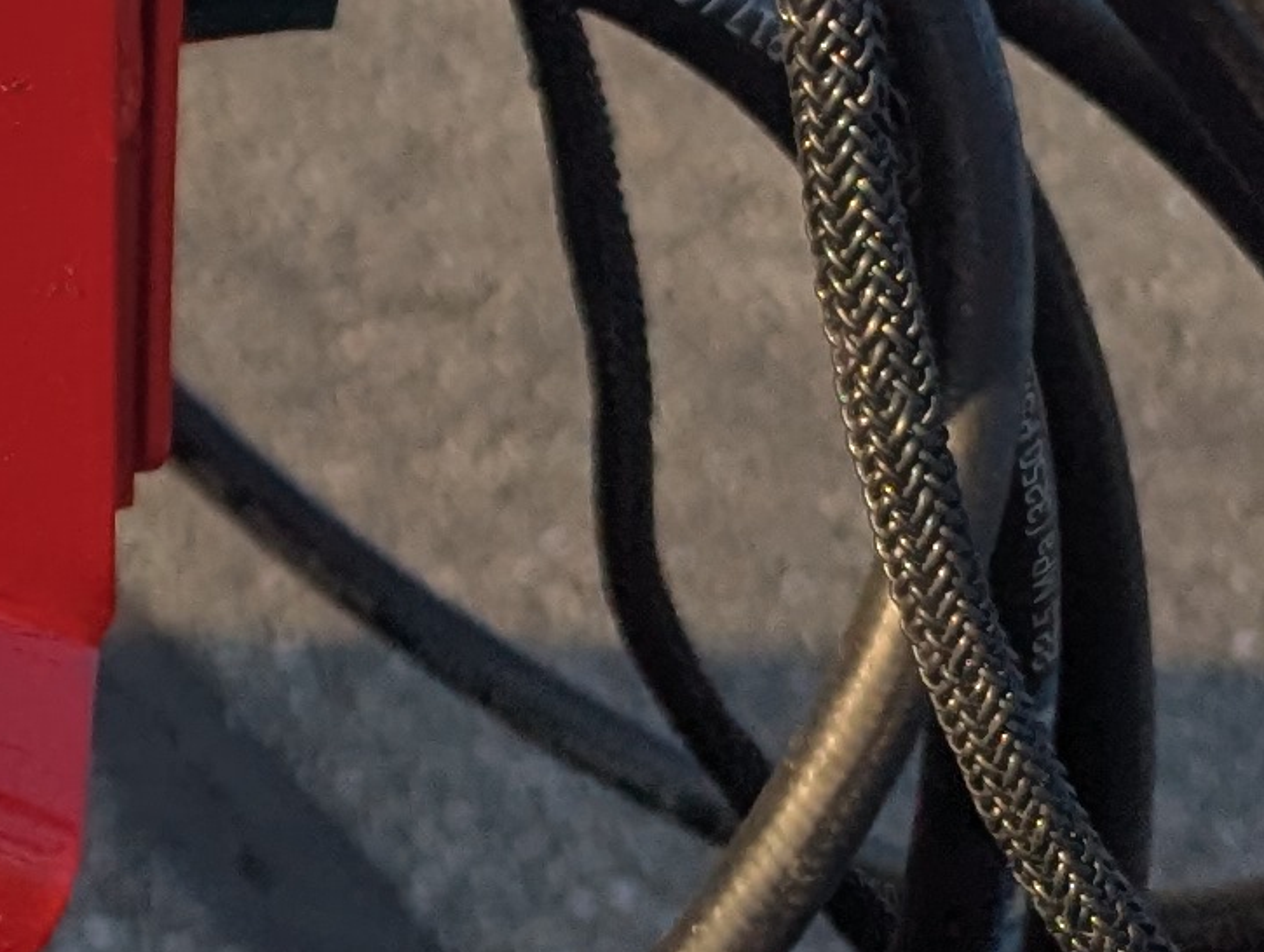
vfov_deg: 10.3
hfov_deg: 11.9
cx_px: -1763
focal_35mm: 135
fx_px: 4937
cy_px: -840
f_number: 1.85
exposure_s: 1/1550
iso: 42
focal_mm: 6.81
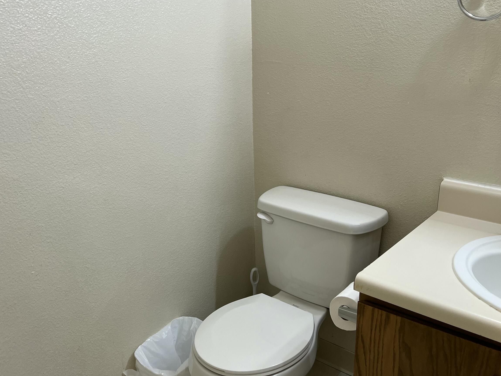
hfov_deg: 54.0
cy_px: 196
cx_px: 250
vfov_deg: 41.8
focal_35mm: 34
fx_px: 492
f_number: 1.5
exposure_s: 1/120
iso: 125
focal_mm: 5.7
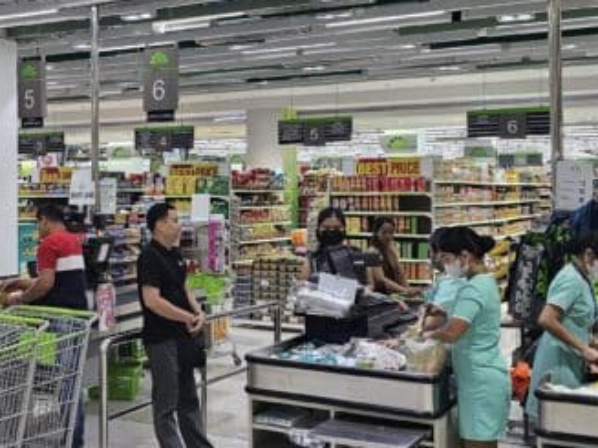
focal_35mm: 54
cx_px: 77
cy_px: 170
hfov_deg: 33.9
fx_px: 933
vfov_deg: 26.9
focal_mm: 6.3
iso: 100
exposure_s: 1/120
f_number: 1.7
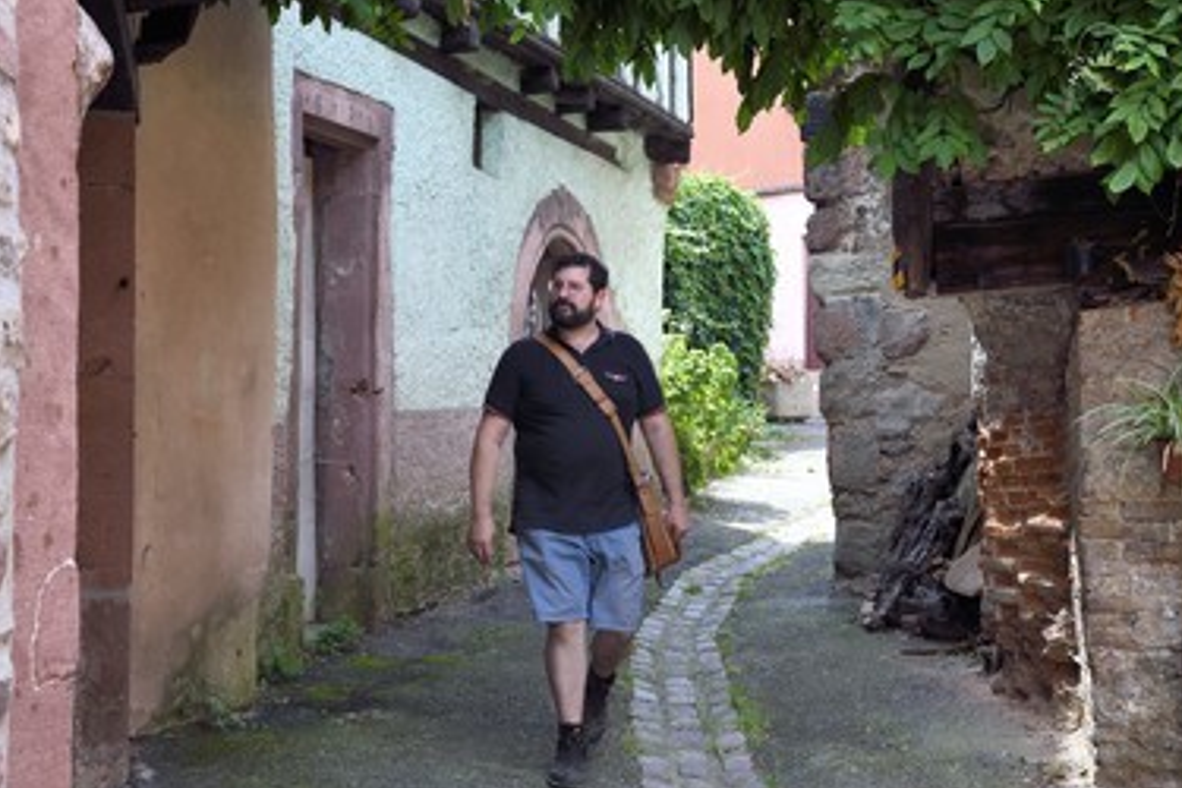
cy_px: 385
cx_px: 630
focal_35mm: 56
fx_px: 1839
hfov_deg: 35.6
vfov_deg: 24.2
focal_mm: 50
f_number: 9
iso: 400
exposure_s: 1/200
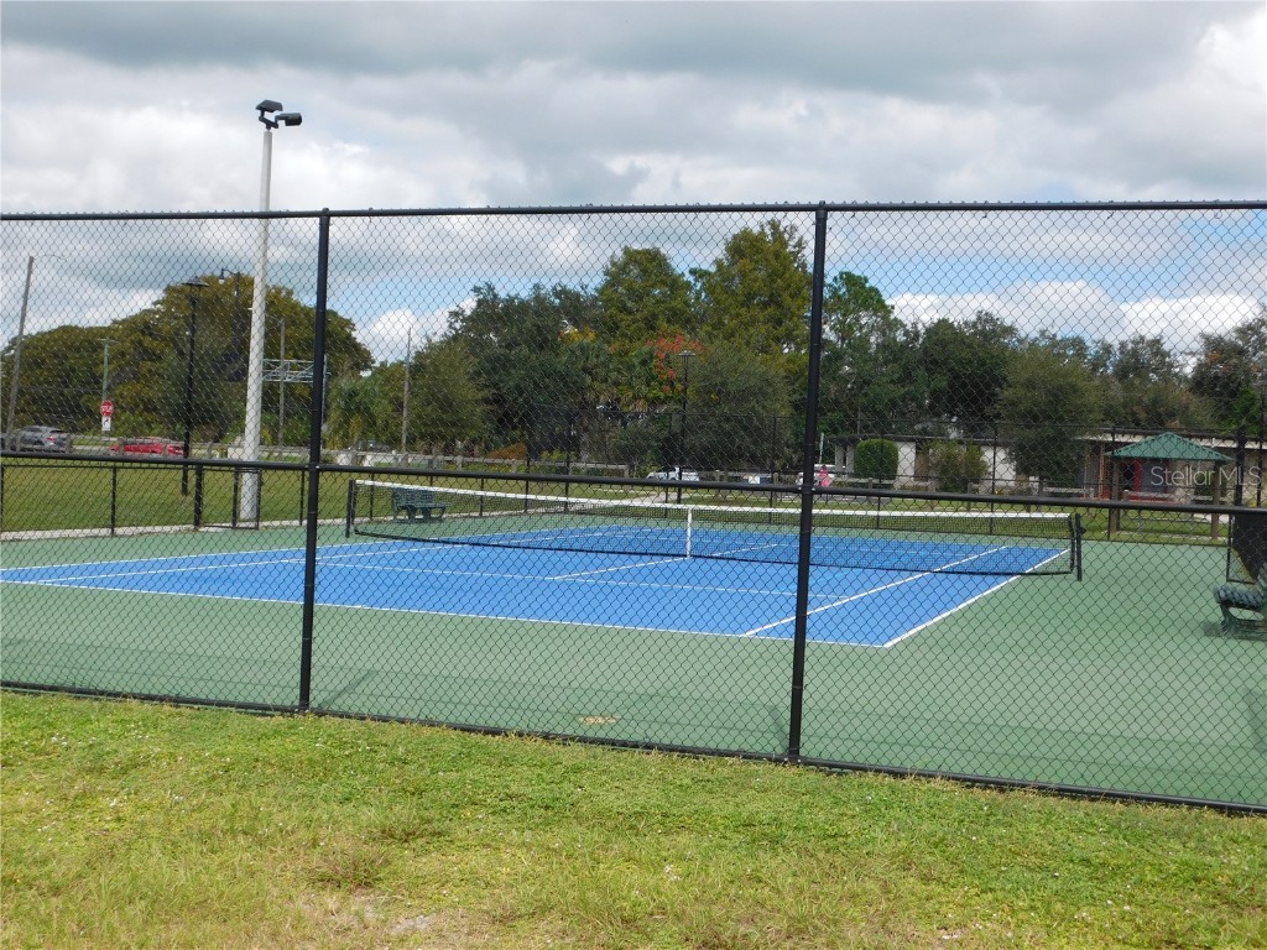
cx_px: 634
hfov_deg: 42.1
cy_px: 475
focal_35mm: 45
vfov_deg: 32.2
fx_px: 1647
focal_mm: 8
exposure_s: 1/1250
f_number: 3.7
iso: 125
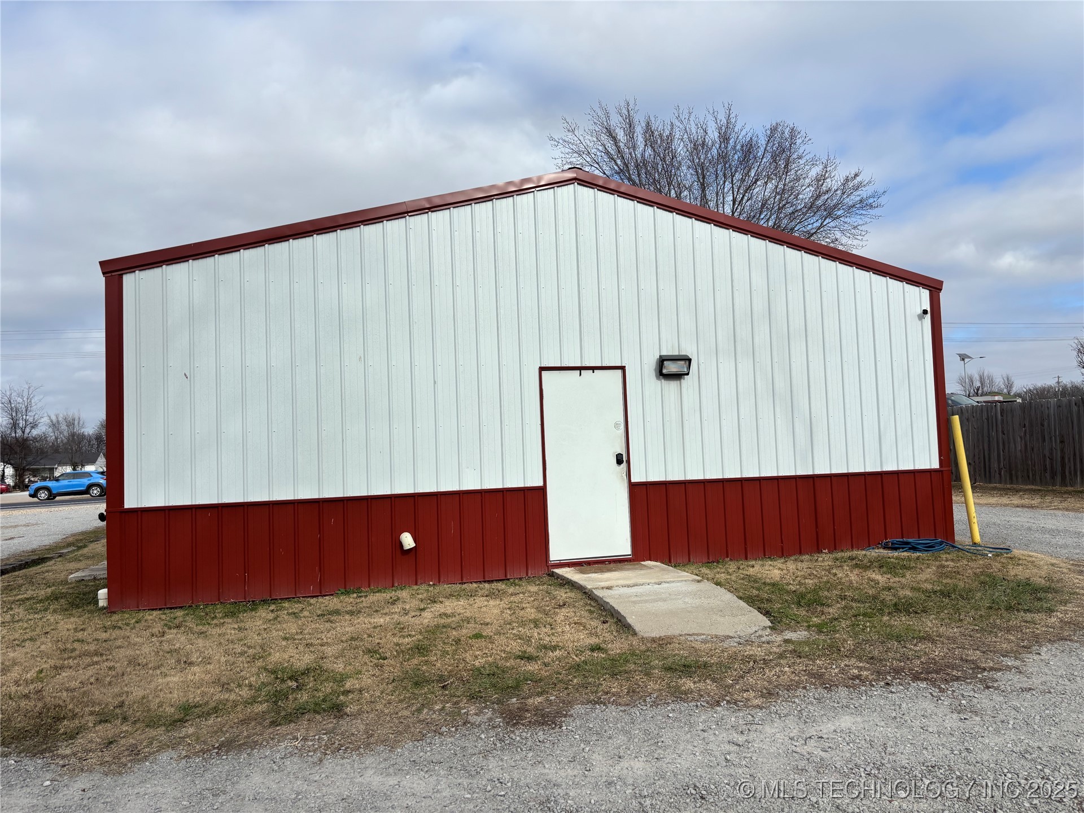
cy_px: 406
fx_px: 814
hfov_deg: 67.3
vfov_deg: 53.1
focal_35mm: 26
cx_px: 542
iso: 50
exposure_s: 1/4630
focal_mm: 5.96
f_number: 1.6
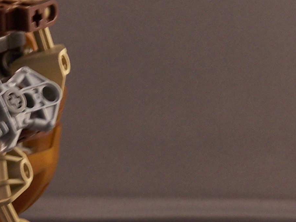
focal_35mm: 332
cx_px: -30
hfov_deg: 5.9
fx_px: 2839
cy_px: 85
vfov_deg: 4.5
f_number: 3.2
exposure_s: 1/8
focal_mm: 19.4
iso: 140
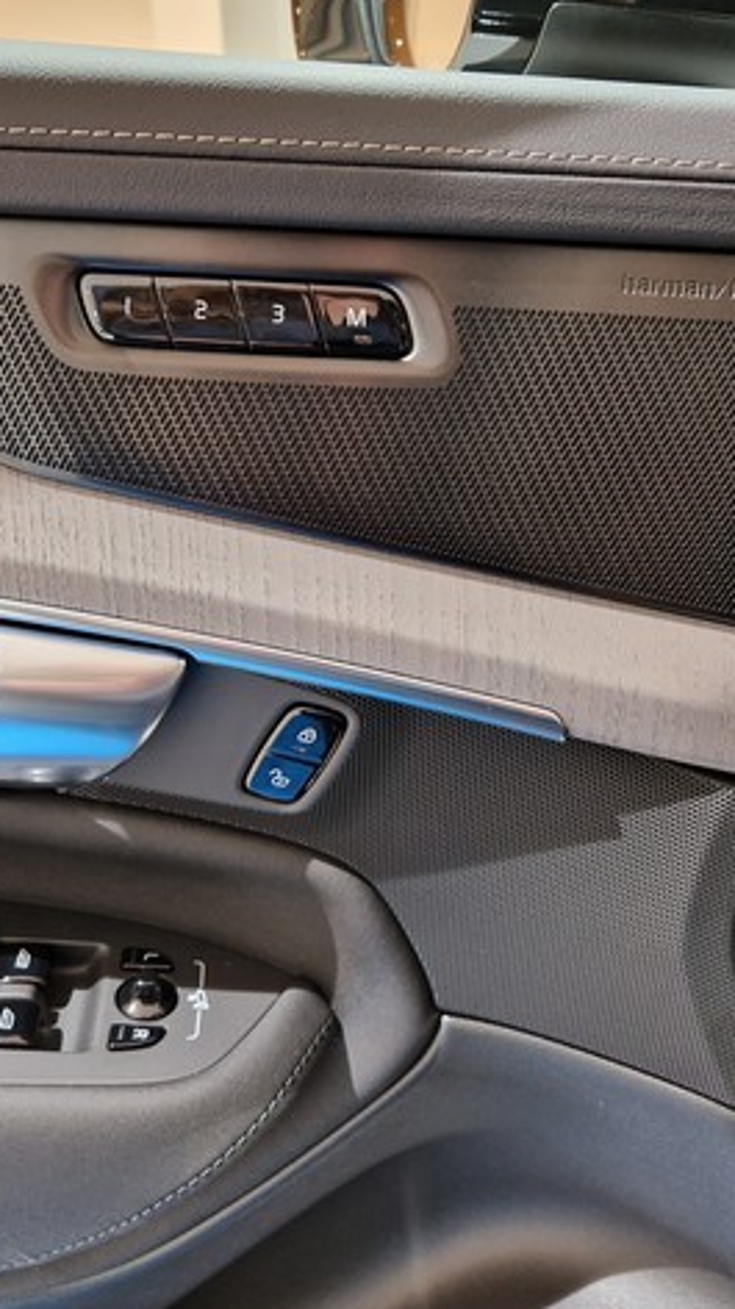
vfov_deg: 58.0
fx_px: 1180
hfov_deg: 34.6
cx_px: 361
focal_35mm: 34
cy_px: 654
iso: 250
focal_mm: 5.4
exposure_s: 1/28
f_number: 1.8
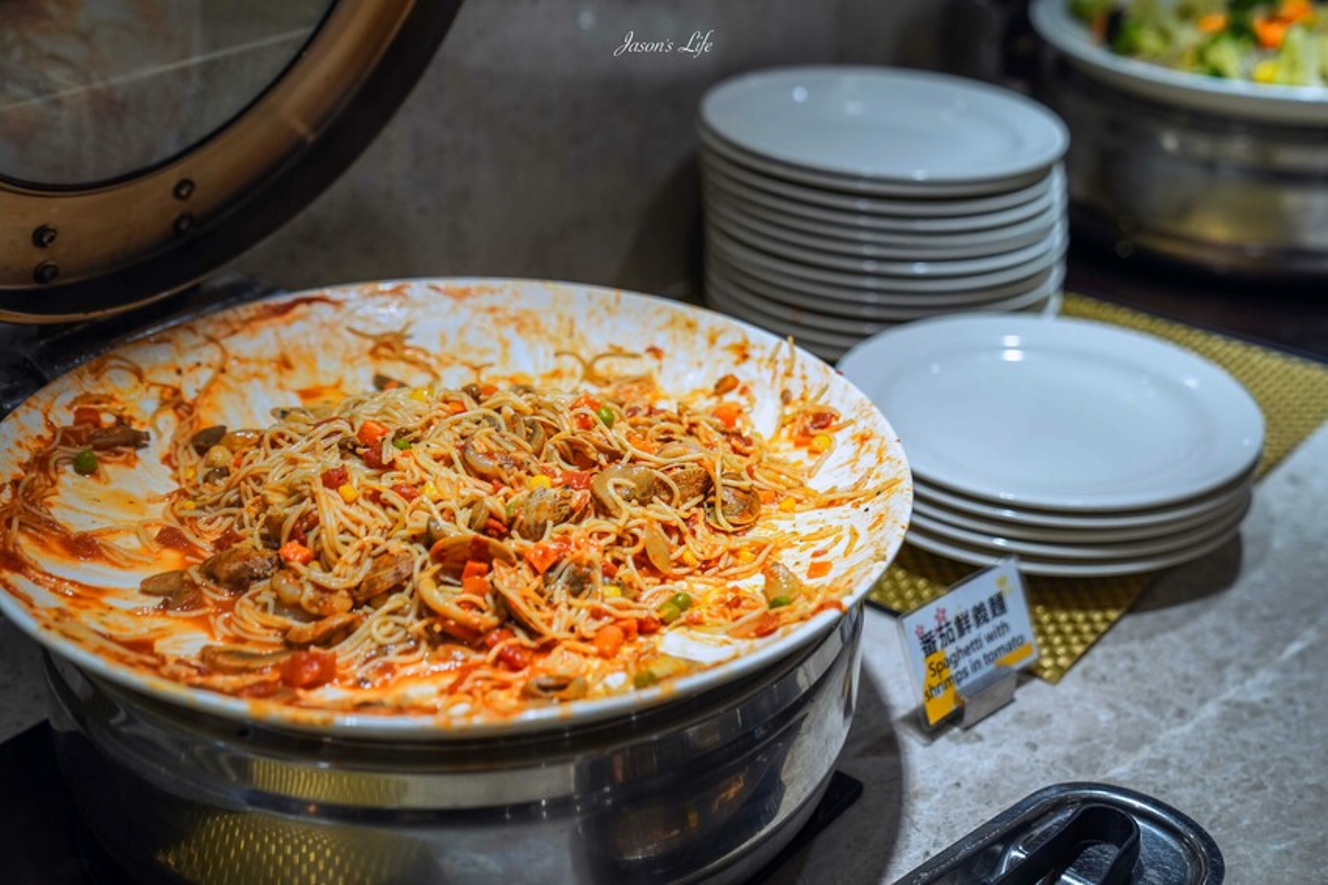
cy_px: 442
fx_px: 1917
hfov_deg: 38.2
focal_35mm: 52
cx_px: 664
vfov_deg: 26.0
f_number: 2.8
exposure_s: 1/60
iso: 100
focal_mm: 52
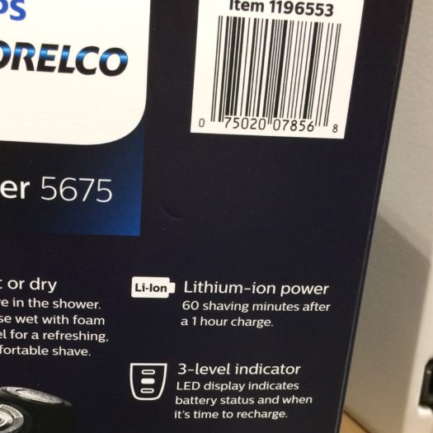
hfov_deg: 33.8
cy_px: 343
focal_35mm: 50
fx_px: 708
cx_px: 159
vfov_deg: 33.1
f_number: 2.2
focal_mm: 4.15
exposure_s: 1/30
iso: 160
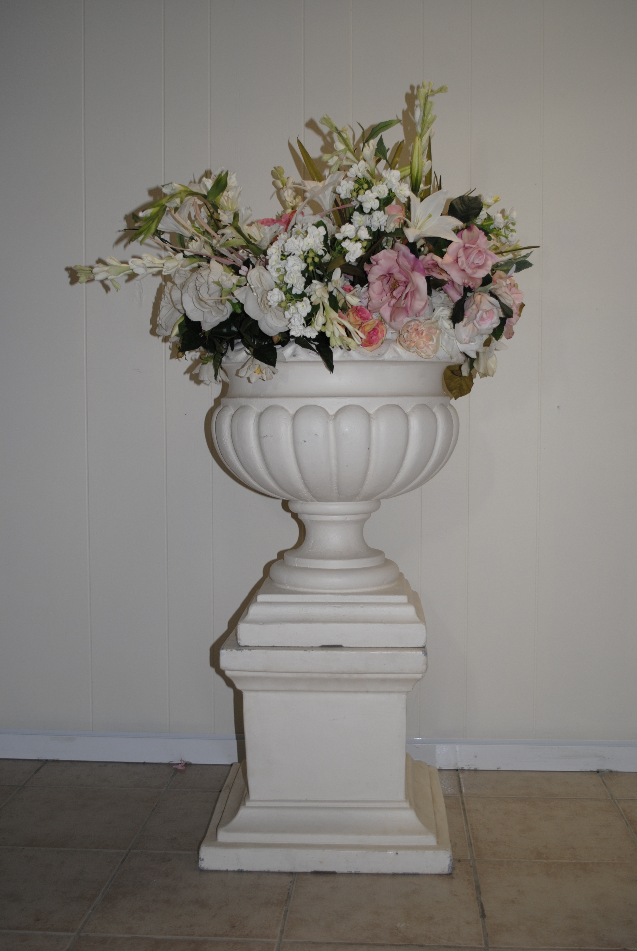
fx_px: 1032
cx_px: 318
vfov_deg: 49.5
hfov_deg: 34.3
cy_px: 476
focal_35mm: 39
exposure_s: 1/60
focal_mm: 26
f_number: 4.2
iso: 200
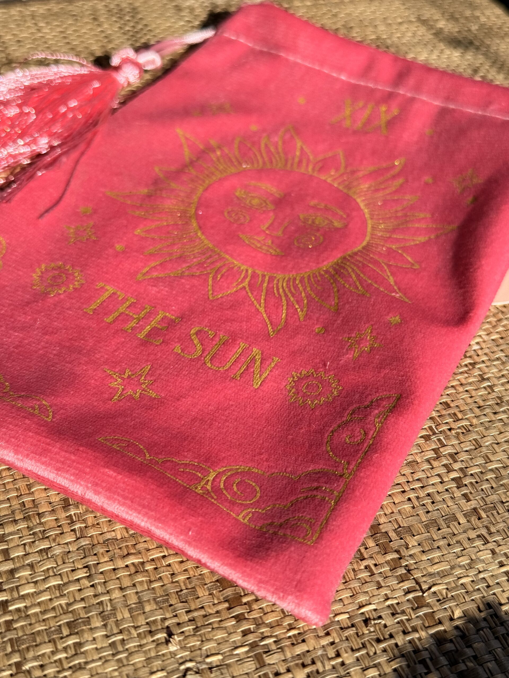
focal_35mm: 48
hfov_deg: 30.3
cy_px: 339
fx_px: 941
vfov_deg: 39.7
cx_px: 254
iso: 64
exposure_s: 1/2146
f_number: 1.78
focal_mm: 6.76
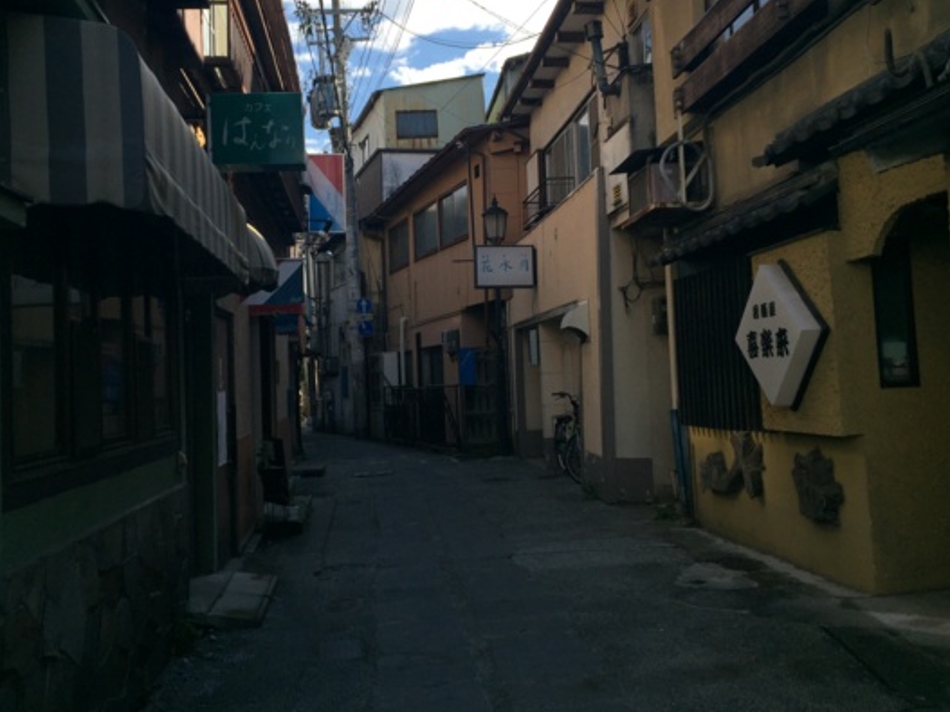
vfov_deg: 42.8
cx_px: 420
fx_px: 905
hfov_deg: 55.2
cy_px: 310
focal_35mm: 33
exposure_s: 1/1163
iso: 32
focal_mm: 4.15
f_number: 2.2
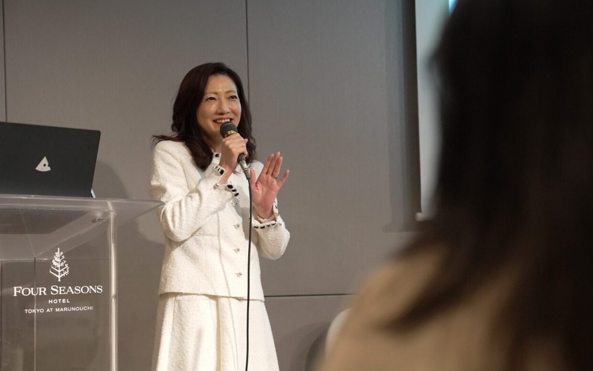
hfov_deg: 28.6
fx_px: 1164
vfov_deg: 18.1
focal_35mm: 72
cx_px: 297
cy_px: 191
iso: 8000
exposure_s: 1/250
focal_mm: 70
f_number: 3.2
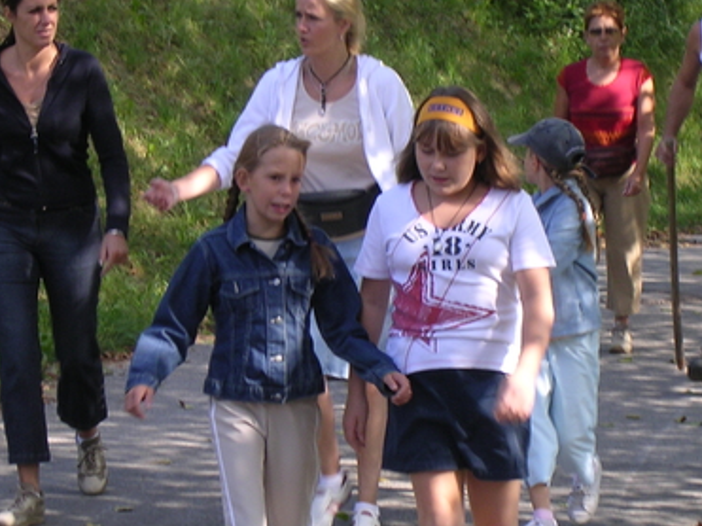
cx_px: 412
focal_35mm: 186
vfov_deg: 8.0
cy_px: 278
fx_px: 3771
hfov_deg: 10.6
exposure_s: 1/92.4
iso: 100
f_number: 4.9
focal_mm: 17.4
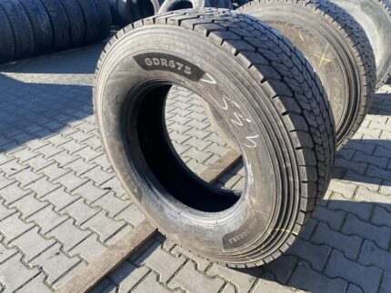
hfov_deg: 67.3
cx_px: 196
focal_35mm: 26
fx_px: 294
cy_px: 146
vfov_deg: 53.1
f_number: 1.8
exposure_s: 1/471
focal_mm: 4.25
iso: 32
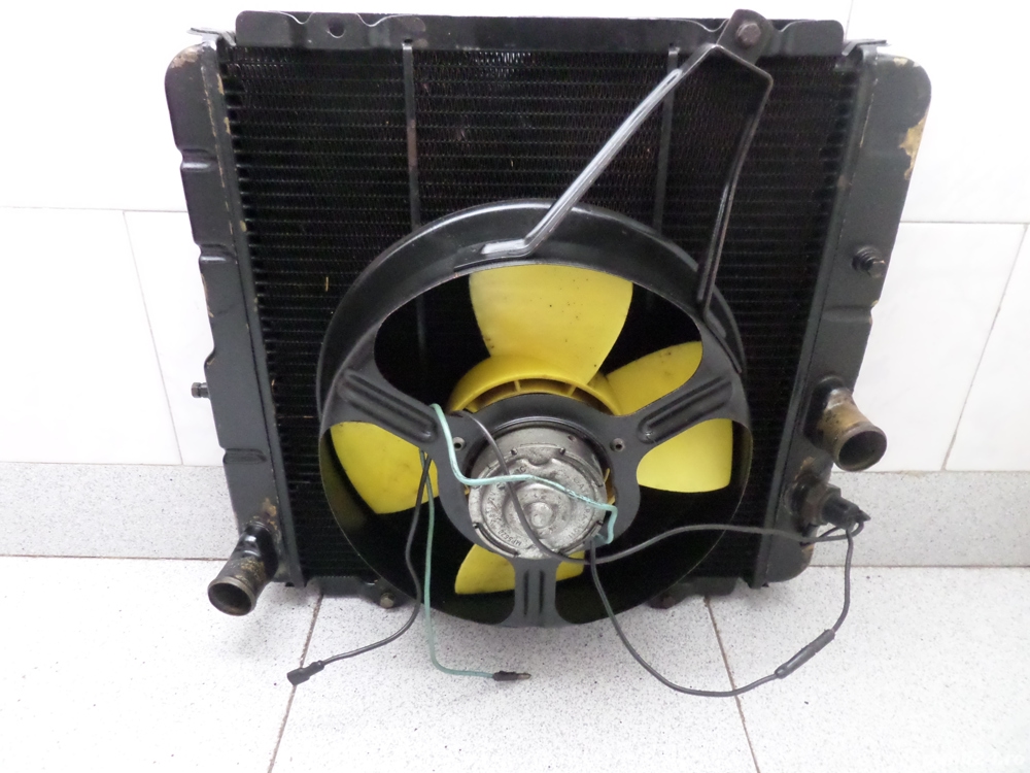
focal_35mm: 24
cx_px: 515
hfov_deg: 71.6
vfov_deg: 56.8
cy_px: 386
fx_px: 714
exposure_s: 1/20
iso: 800
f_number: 3.1
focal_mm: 4.3
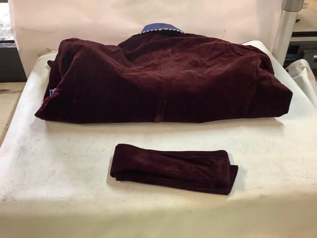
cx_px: 158
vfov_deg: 45.4
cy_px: 119
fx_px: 284
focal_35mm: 31
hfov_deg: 58.4
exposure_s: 1/50
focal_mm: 3.3
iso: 250
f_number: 2.4
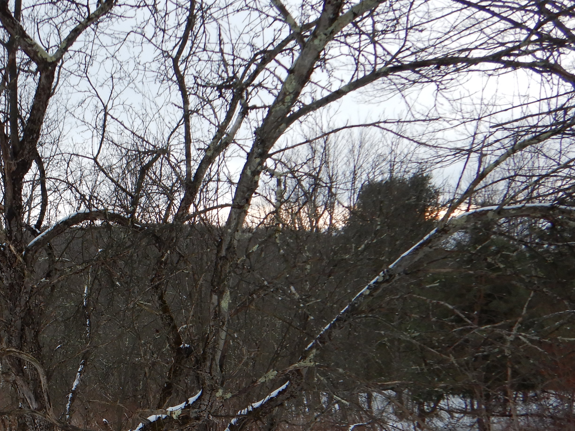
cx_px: 87
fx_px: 747
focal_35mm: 45
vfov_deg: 31.3
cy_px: 347
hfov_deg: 39.8
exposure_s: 1/60
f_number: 2.8
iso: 125
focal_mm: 4.3
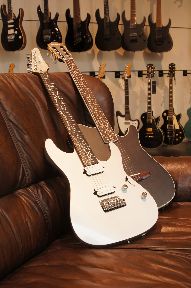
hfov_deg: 29.8
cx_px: 96
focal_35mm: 45
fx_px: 359
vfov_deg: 43.6
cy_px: 144
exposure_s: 1/10
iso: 100
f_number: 6.3
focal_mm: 30
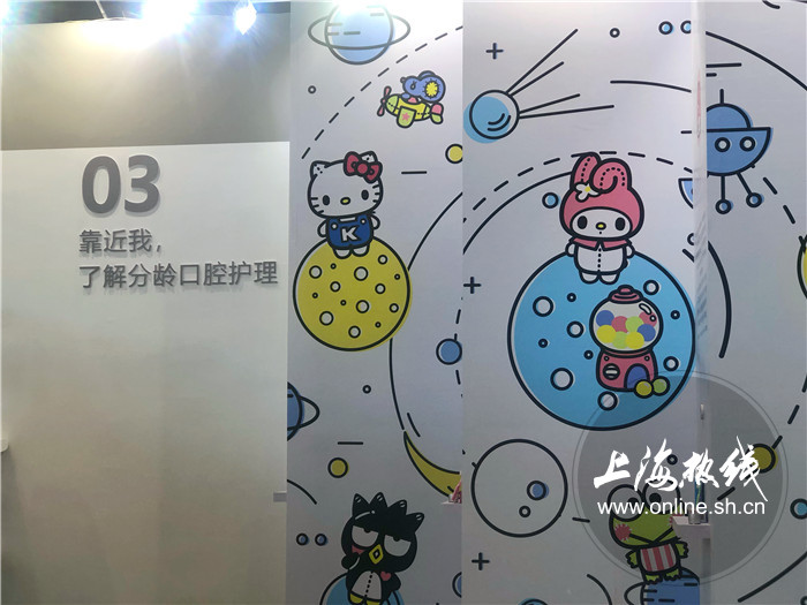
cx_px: 404
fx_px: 1329
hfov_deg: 33.8
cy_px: 302
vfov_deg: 25.7
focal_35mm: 57
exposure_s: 1/33
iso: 20
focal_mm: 6.6
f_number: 2.8
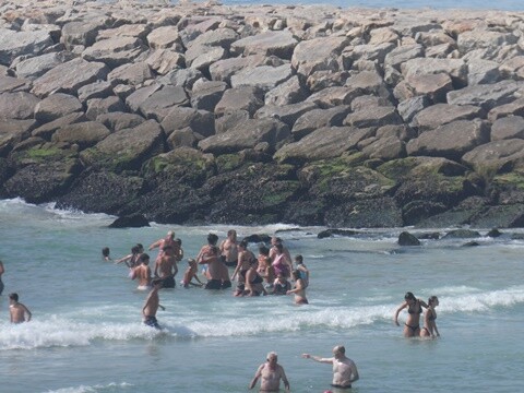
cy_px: 196
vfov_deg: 2.8
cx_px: 262
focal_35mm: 537
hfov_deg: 3.7
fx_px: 8129
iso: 80
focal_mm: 96.2
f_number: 6.1
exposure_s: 1/320
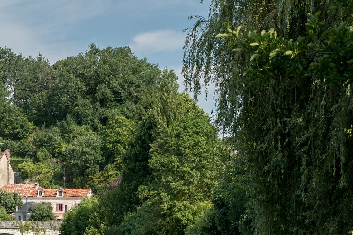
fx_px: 716
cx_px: 48
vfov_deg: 18.5
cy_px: 190
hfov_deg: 26.9
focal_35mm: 73
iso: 200
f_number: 6.3
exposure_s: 1/200
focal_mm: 40
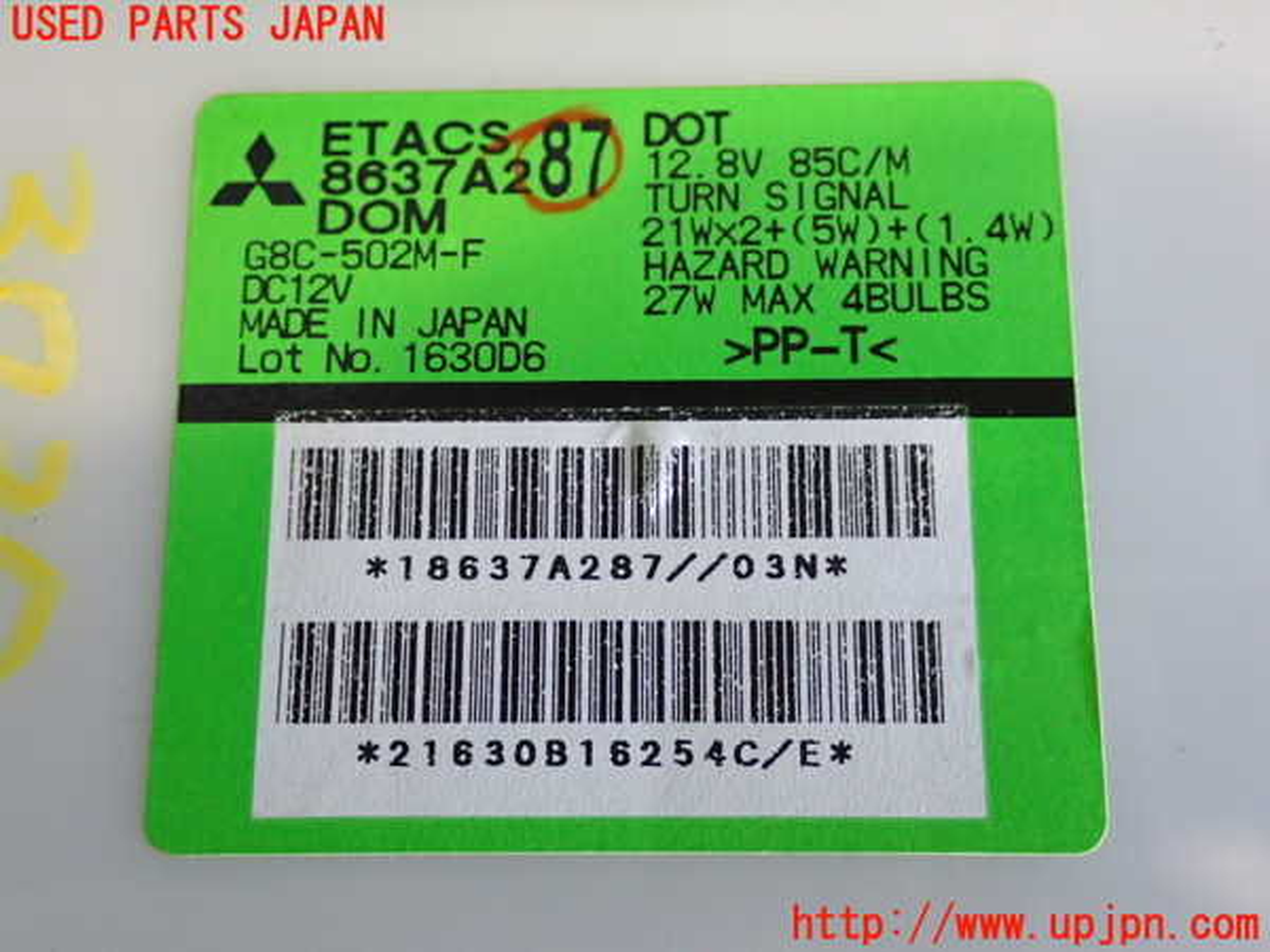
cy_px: 476
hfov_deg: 38.2
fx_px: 1834
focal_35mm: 50
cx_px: 635
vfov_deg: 29.1
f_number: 3.2
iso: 500
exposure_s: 1/50
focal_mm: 9.01
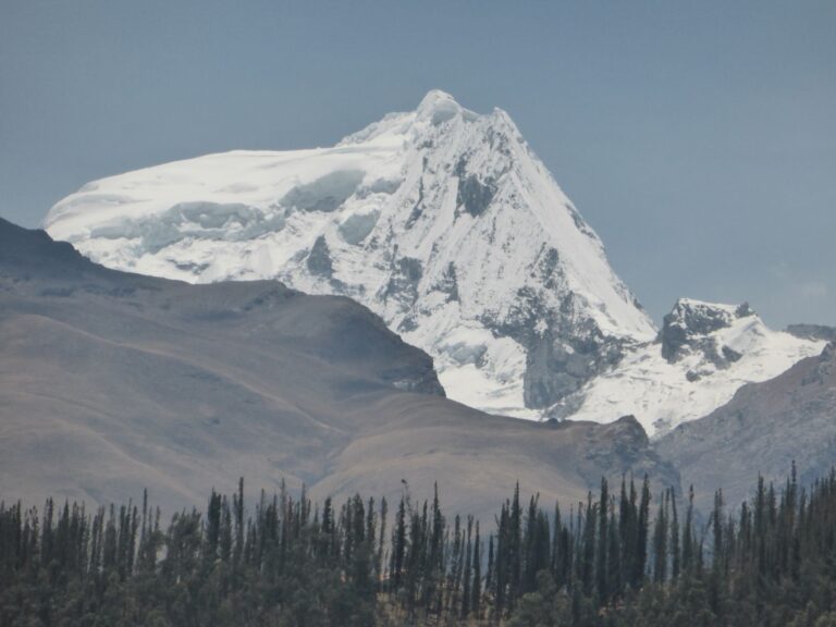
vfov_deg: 3.9
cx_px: 418
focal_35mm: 386
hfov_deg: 5.1
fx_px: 9322
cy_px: 314
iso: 200
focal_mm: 68.9
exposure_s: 1/2000
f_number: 6.3
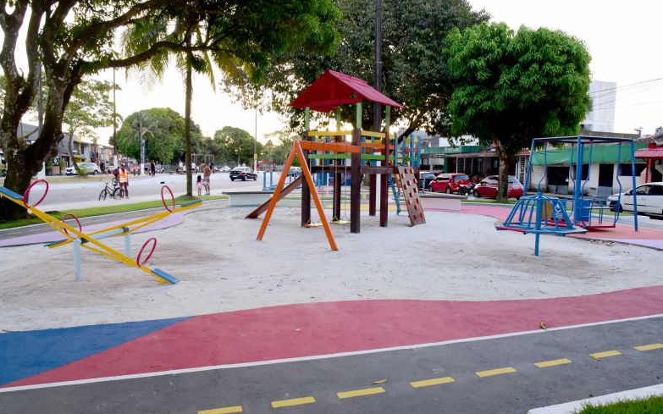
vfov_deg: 49.3
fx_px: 452
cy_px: 203
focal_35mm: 25
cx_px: 331
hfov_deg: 72.6
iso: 1600
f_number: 4.5
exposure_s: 1/80
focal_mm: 24
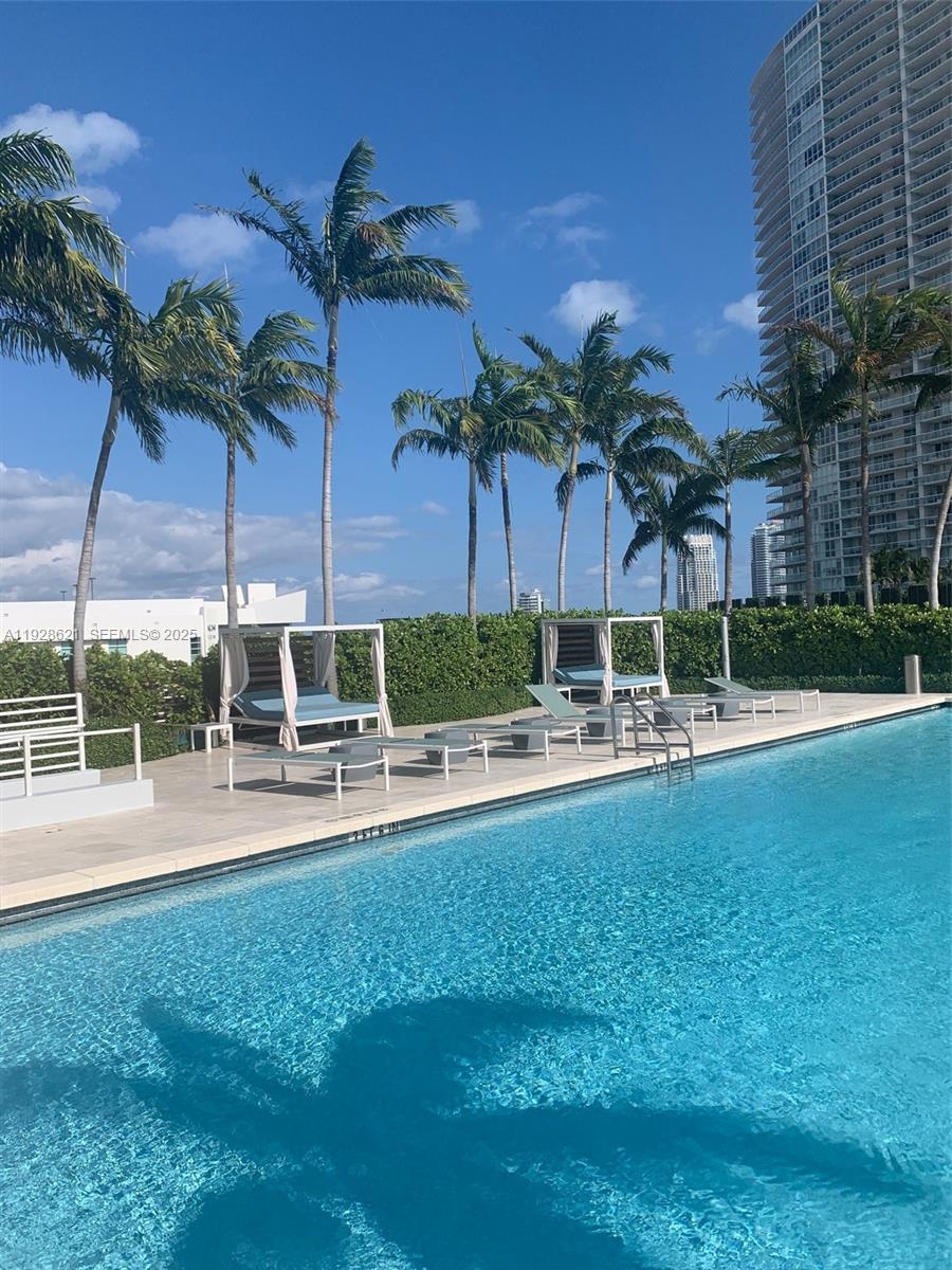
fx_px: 953
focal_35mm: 26
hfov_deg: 53.1
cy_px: 635
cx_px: 476
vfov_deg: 67.3
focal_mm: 4.25
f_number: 1.8
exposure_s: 1/4098
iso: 25
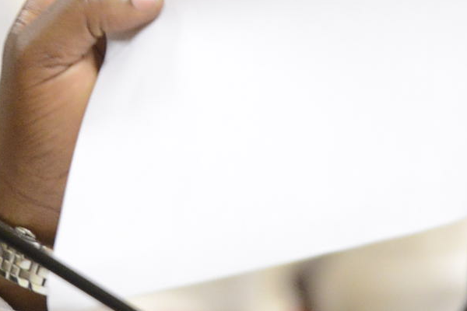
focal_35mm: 1227
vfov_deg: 1.1
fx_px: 15916
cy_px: 86
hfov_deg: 1.7
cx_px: -382
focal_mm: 200
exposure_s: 1/200
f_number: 2.8
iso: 2500
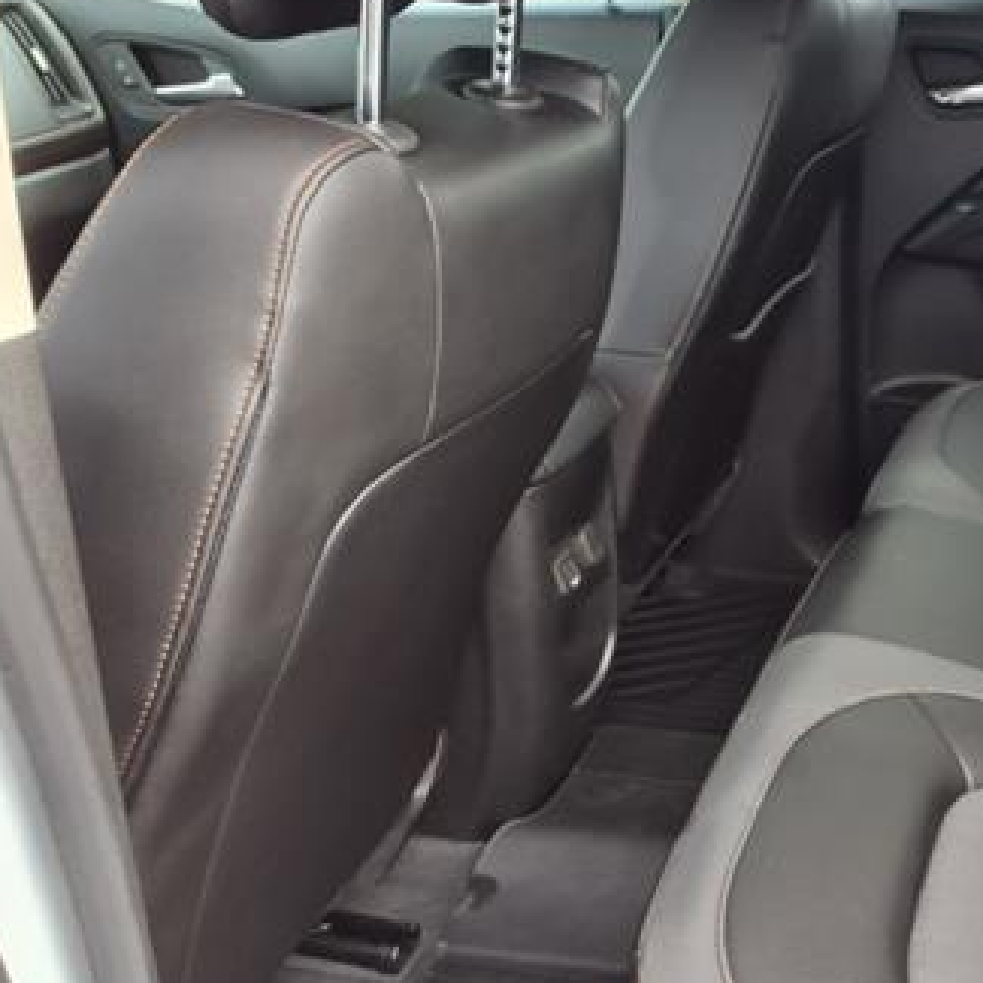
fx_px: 1510
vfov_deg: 35.6
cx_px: 883
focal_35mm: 47
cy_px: 681
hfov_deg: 34.1
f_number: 1.9
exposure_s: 1/120
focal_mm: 3.58
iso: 50
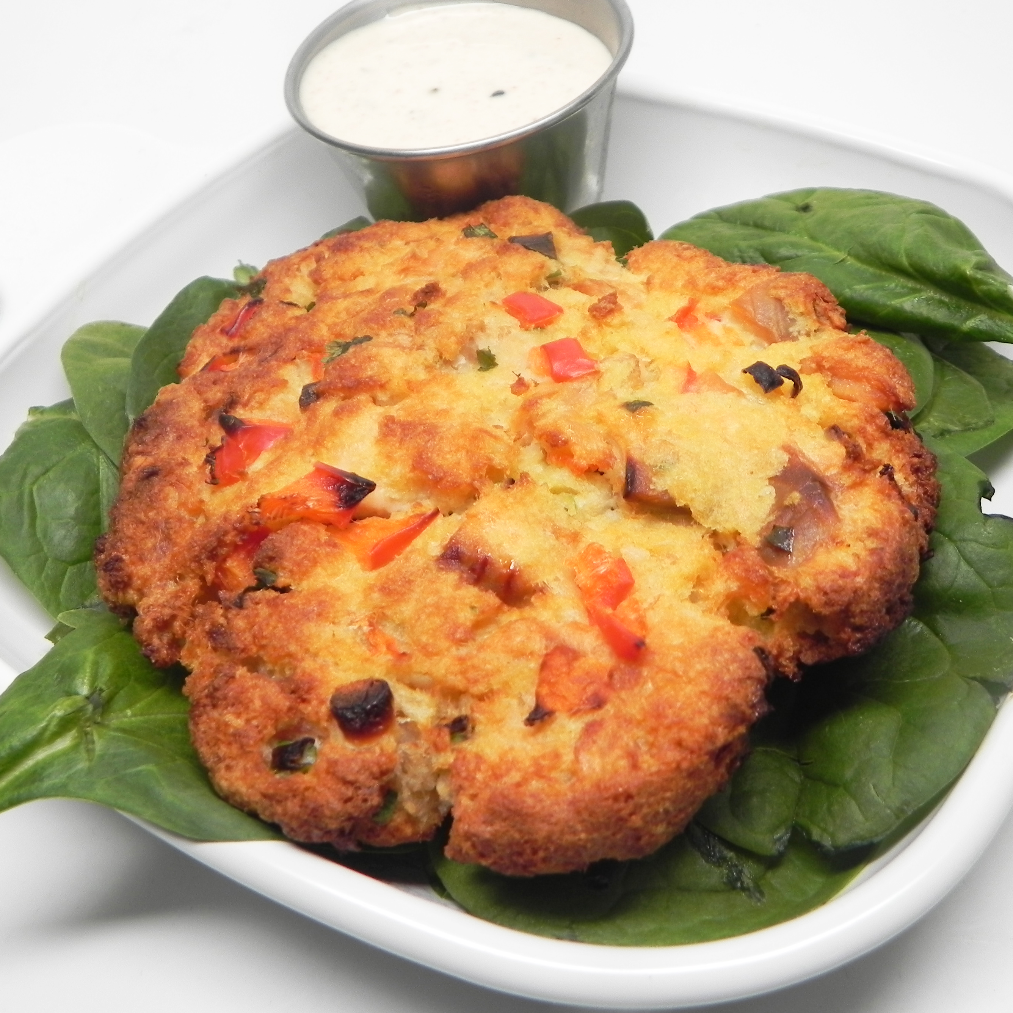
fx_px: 1159
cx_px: 523
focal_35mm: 35
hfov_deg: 47.2
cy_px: 500
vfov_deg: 47.2
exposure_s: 1/40.3
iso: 160
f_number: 2.8
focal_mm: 5.2
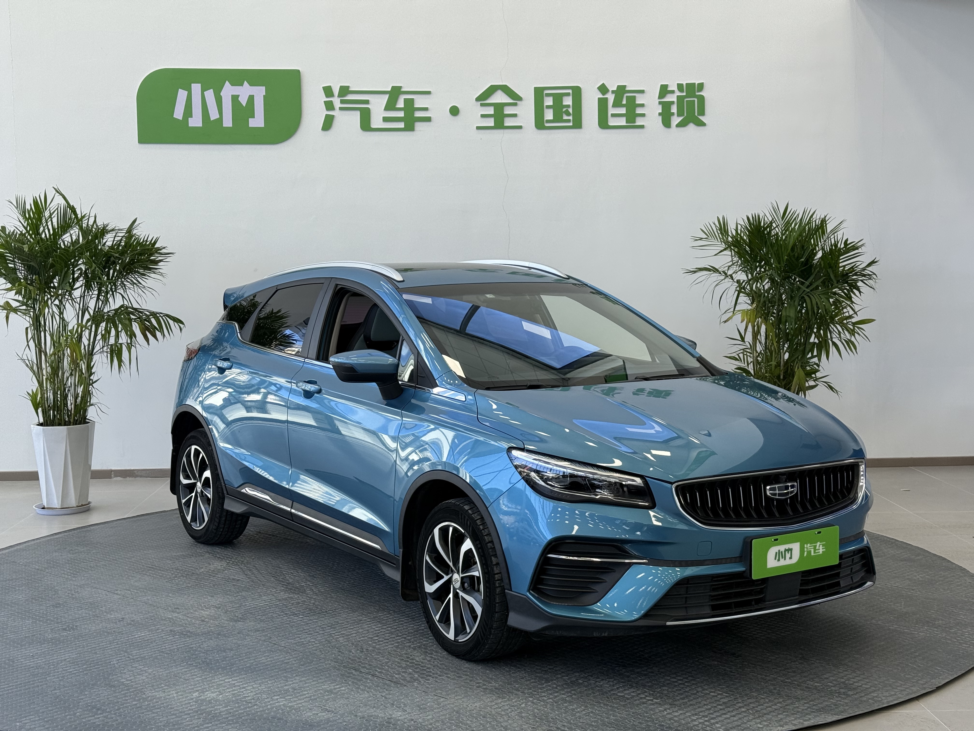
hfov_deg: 39.7
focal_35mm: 48
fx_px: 1351
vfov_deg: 30.3
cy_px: 366
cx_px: 487
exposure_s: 1/121
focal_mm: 6.76
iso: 64
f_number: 1.78
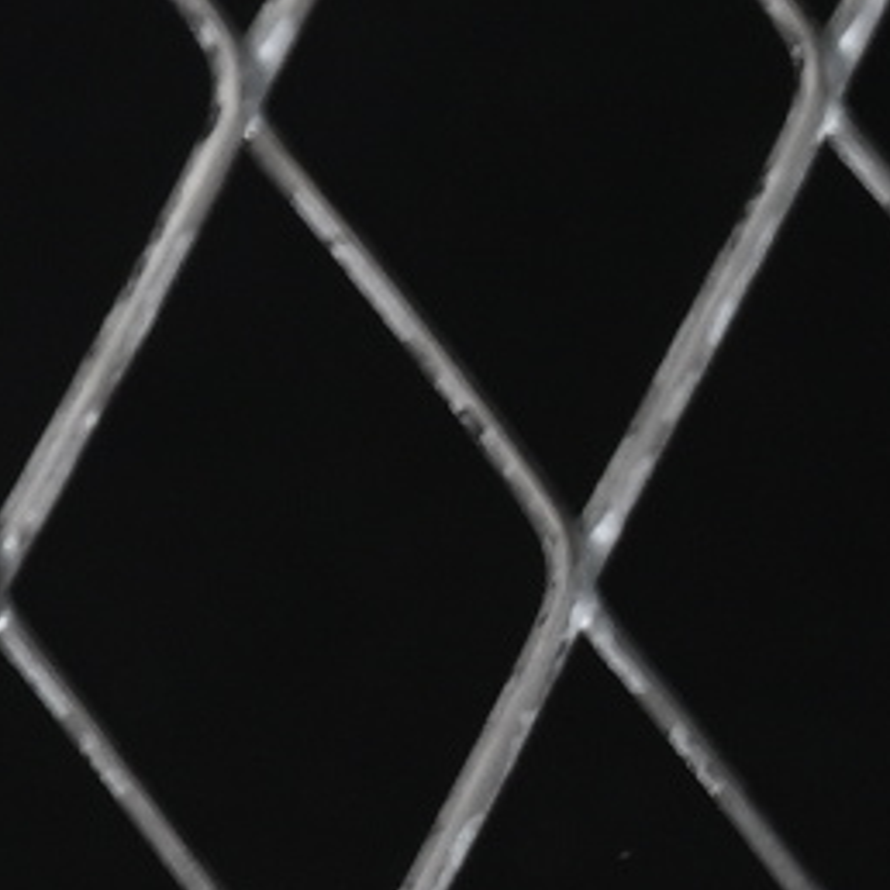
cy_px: -2215
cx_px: -3225
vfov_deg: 2.5
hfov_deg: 2.5
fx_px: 20013
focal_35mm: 688
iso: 160
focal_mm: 50
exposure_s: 1/60
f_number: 7.1
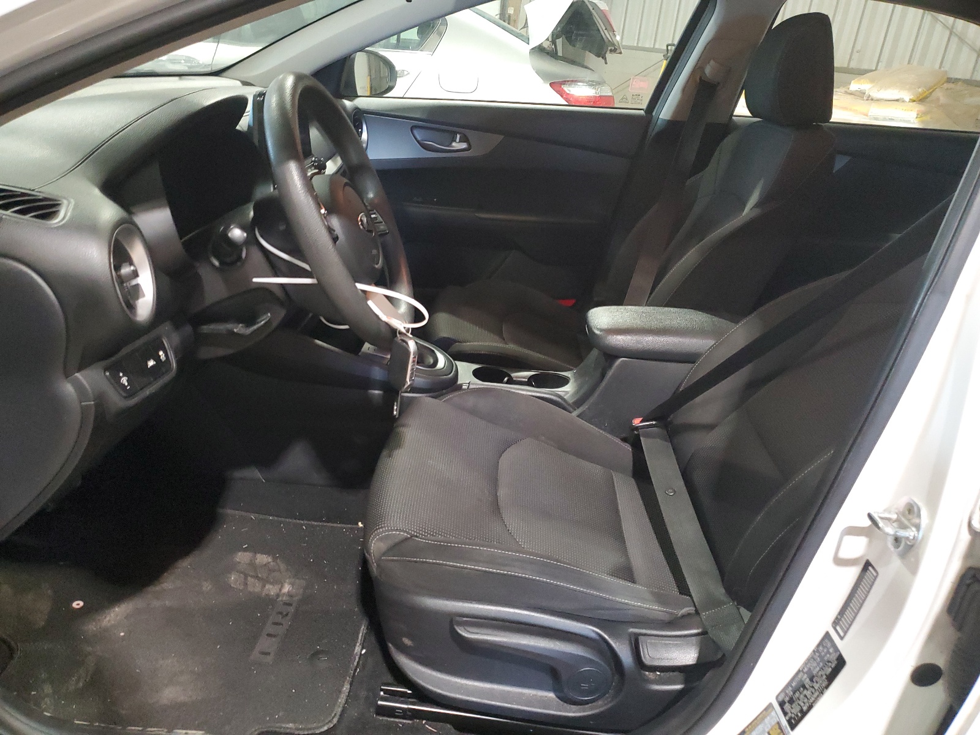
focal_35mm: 26
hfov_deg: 67.3
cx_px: 490
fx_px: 736
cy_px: 368
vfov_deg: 53.1
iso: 403
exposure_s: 1/60.2
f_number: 1.5
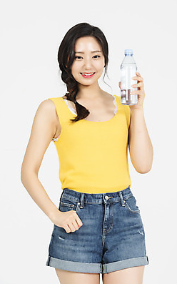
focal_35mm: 185
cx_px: 94
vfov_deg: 11.3
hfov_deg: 7.1
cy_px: 142
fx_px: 1428
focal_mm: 180
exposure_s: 1/125
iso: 100
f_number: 13
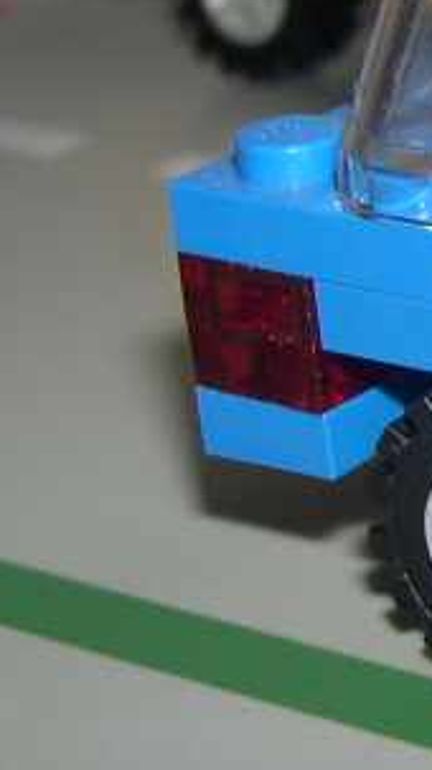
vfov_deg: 15.3
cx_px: 1197
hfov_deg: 7.7
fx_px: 2857
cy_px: 150
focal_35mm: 140
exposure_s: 1/30
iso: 100
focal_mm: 8
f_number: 7.6
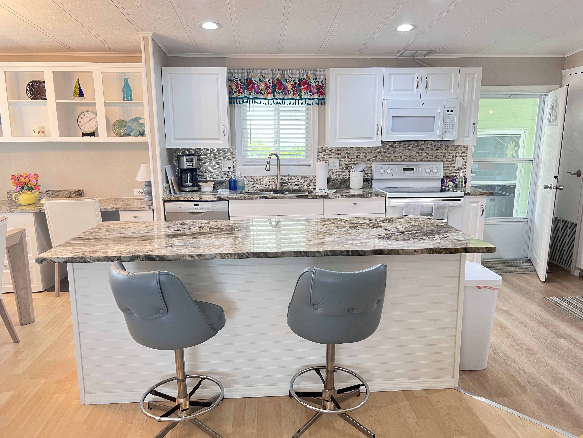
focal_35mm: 26
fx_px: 438
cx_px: 292
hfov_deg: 67.3
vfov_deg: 53.1
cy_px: 219
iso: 125
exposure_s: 1/60
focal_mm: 5.7
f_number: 1.5
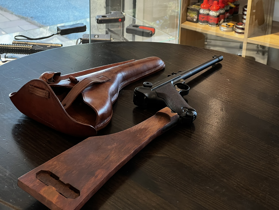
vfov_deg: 19.1
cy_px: 105
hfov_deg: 25.3
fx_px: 621
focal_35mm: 77
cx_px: 140
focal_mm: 9
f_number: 2.8
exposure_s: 1/100
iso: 500
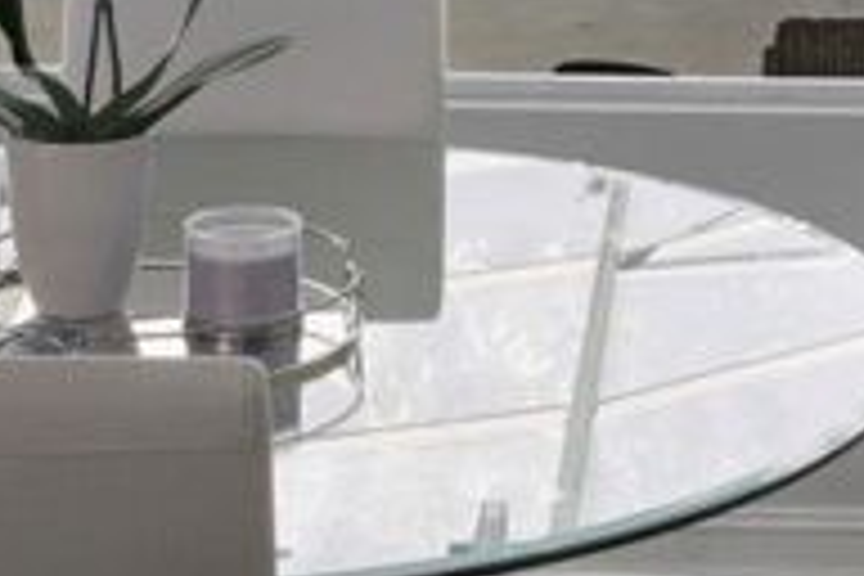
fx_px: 3321
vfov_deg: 9.7
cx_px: 97
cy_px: -218
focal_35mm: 138
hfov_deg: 14.7
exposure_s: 1/40
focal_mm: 25.1
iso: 800
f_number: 16
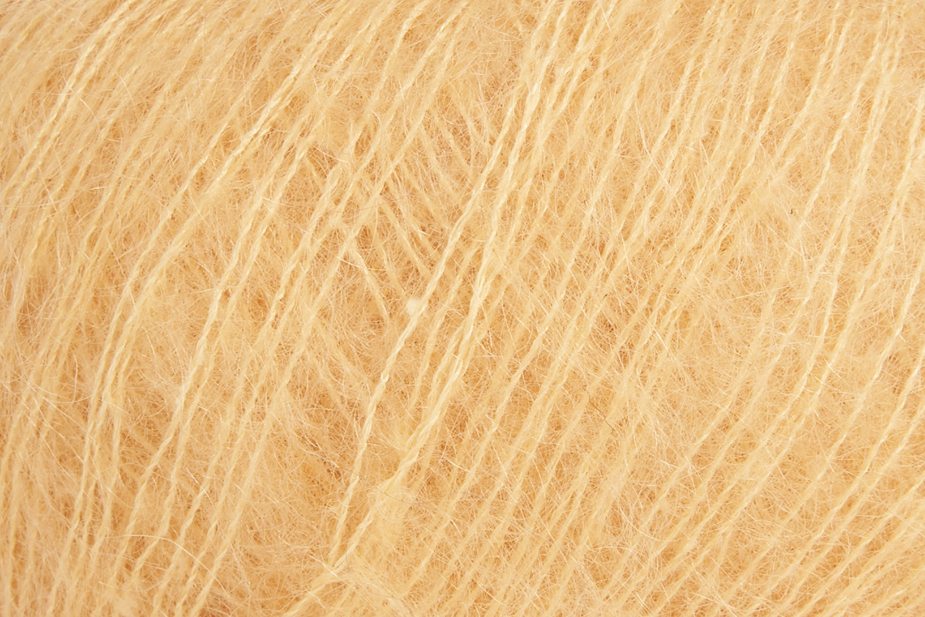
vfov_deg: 19.7
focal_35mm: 69
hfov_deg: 29.2
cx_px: 541
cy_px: 291
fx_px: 1773
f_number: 11
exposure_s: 1/125
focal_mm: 58
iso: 200
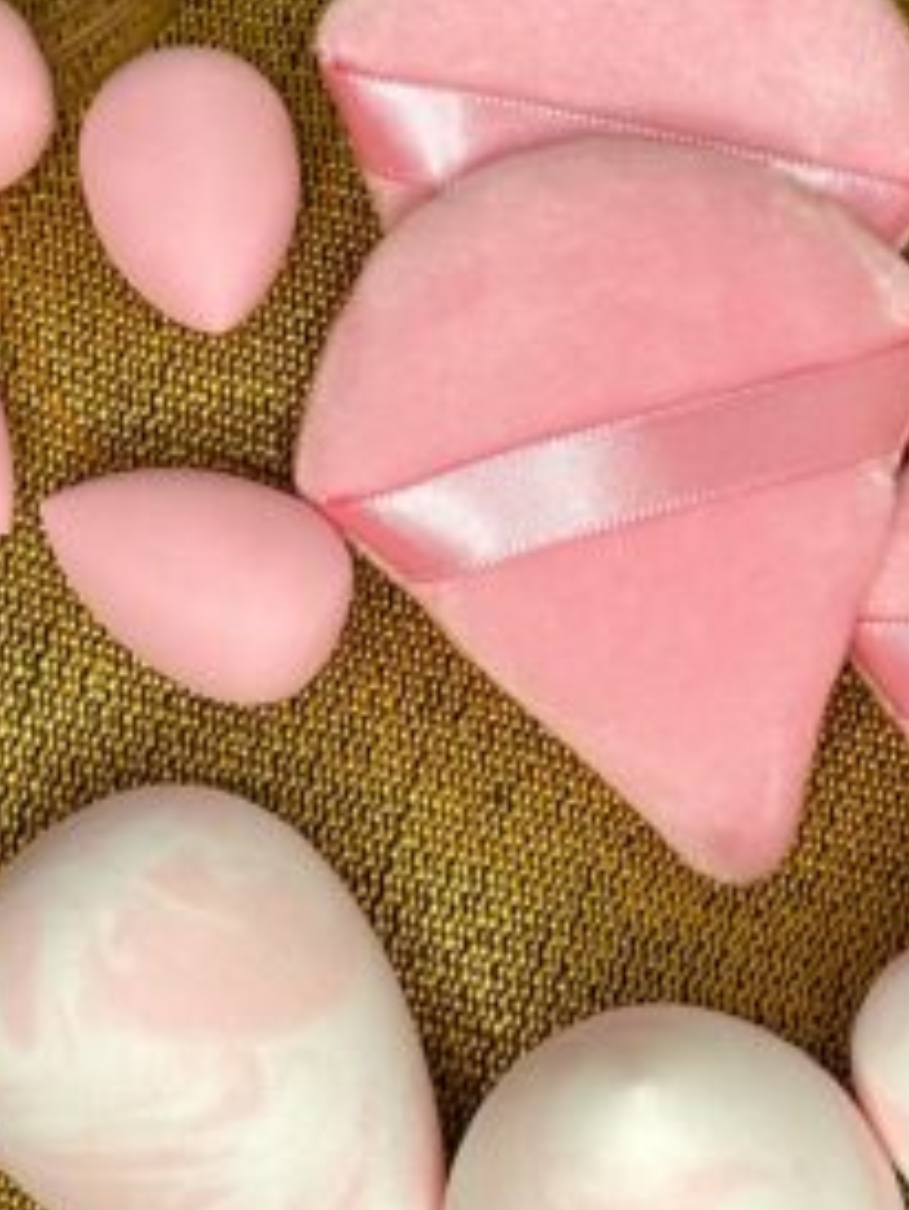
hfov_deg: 10.6
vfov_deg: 14.1
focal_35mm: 140
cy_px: 768
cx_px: 415
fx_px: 4894
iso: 200
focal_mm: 6.86
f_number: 1.78
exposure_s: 1/33
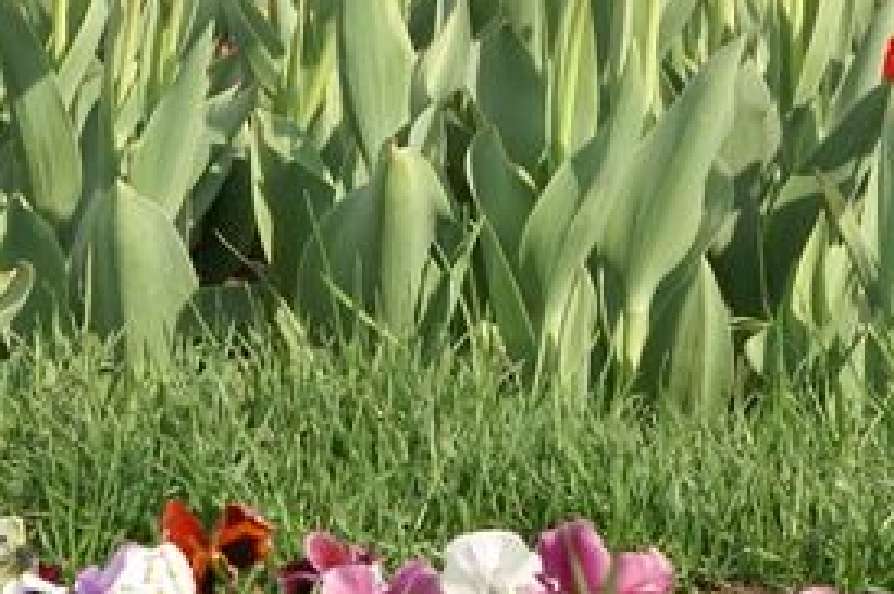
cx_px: -72
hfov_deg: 4.9
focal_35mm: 421
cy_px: -369
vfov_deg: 3.2
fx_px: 10439
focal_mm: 75
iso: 100
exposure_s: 1/125
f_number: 10
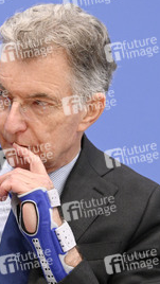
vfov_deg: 10.9
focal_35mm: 197
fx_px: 1484
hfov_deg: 6.2
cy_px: 129
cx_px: -3
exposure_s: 1/500
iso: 5000
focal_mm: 112
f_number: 5.6
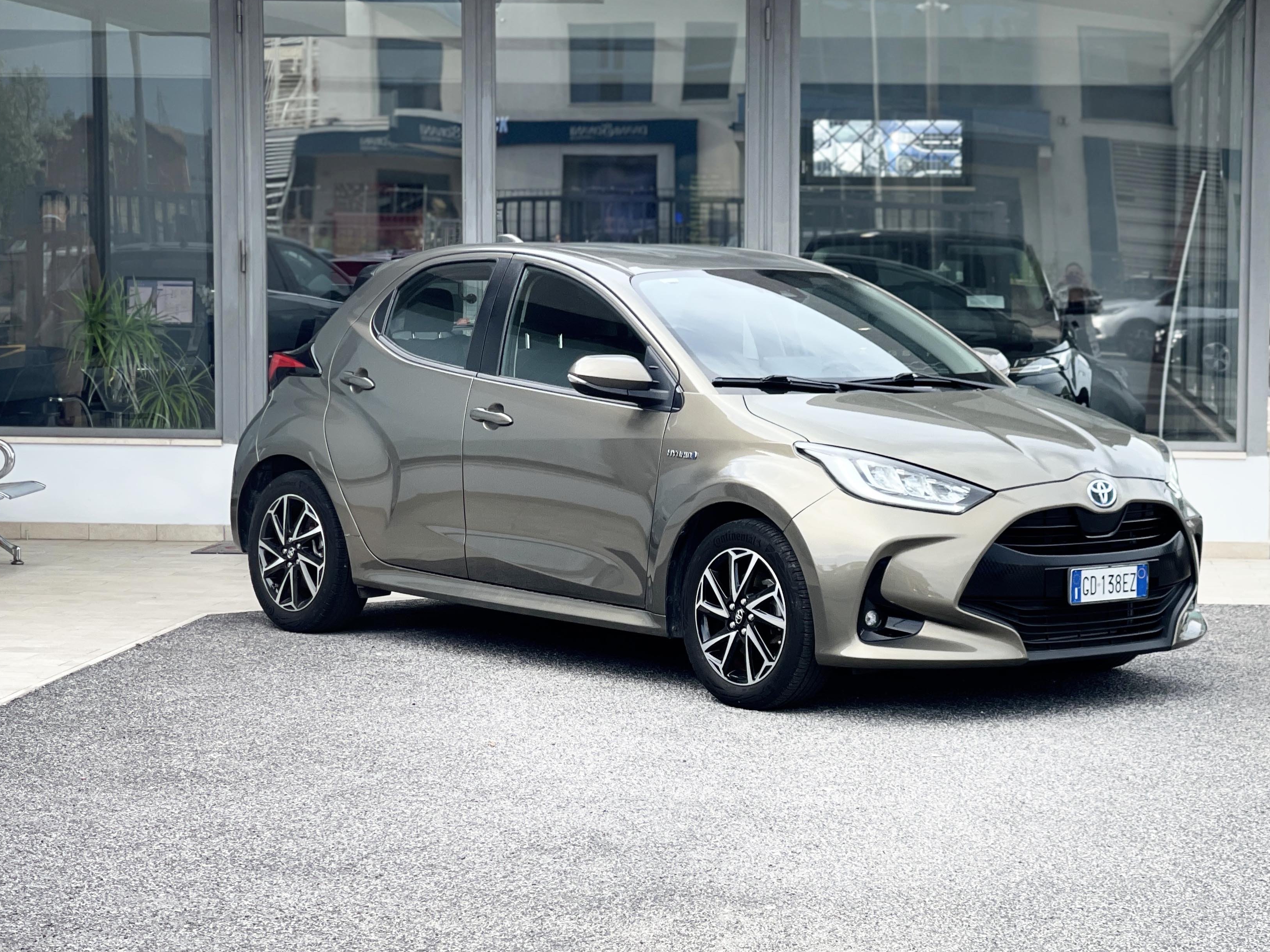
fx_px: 2899
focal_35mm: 79
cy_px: 536
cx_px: 766
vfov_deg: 18.7
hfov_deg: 24.7
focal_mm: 7.5
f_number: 2.2
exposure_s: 1/350
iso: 32
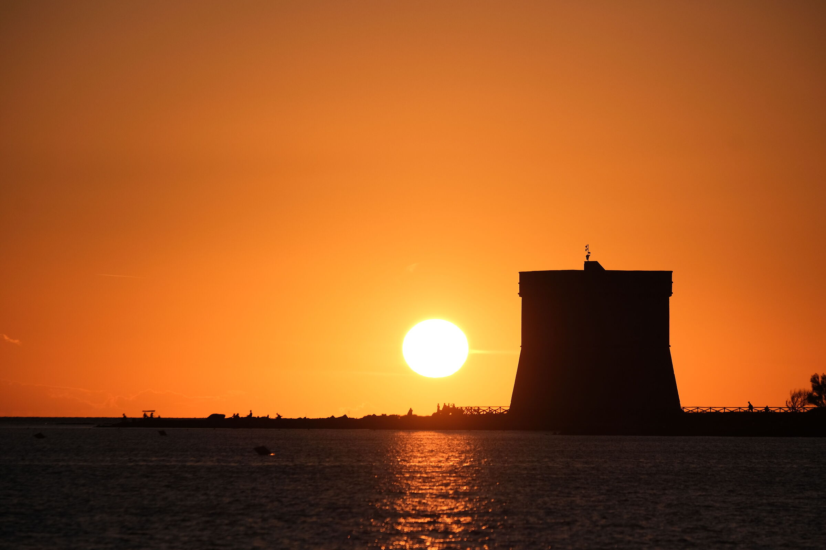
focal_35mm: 300
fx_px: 6883
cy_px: 275
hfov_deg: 6.9
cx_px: 413
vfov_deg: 4.6
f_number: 8
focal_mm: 200
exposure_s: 1/2500
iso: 400
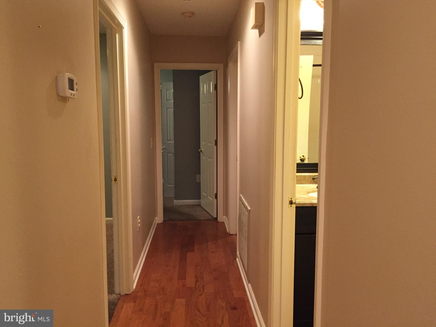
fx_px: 365
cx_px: 218
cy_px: 164
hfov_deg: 61.7
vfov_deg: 48.2
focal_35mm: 29
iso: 250
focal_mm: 4.15
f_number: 2.2
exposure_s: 1/30
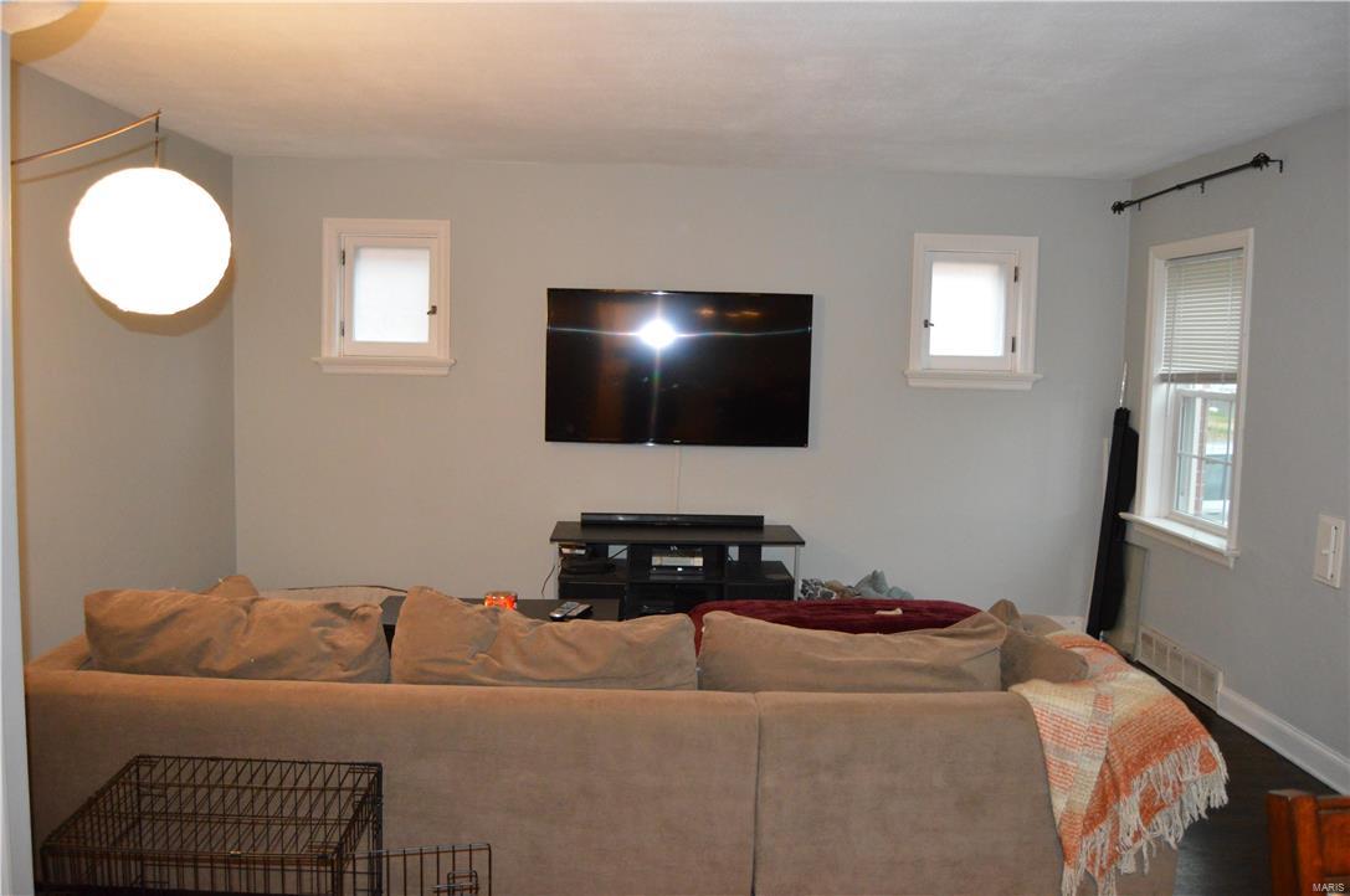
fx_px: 1011
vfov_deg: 47.8
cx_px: 675
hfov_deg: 67.4
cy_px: 448
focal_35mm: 27
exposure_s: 1/60
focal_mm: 18
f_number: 3.5
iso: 2500
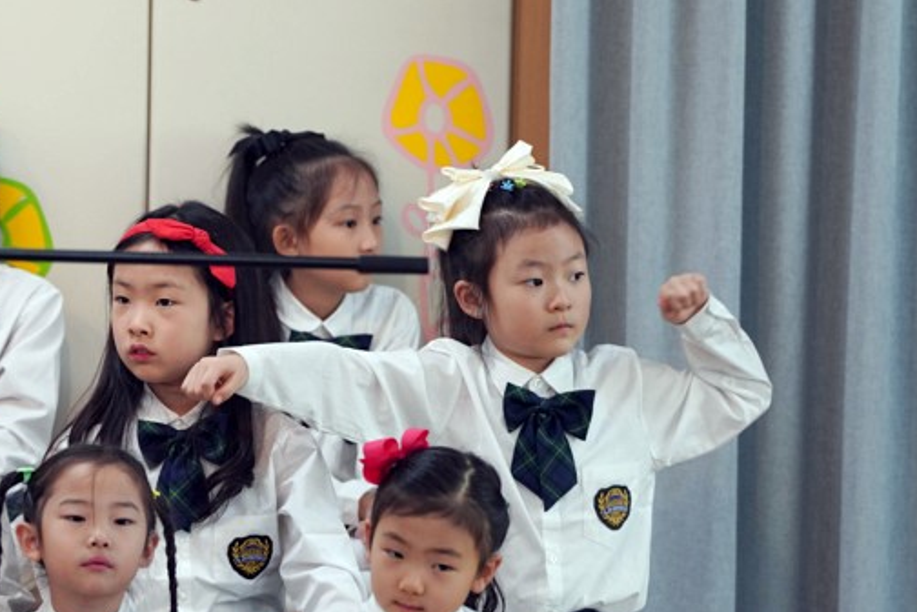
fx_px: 9093
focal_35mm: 357
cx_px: 297
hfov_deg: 5.8
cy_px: 393
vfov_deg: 3.9
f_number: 4
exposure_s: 1/250
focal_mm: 200
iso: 1600
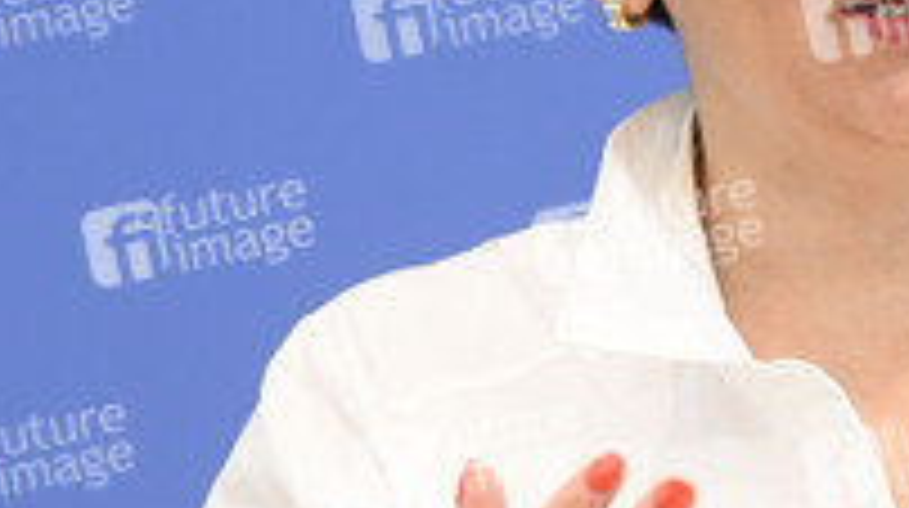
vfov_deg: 3.8
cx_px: 979
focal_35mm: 316
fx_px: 7607
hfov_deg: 6.8
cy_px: 121
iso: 4000
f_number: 6.3
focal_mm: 135
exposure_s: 1/500
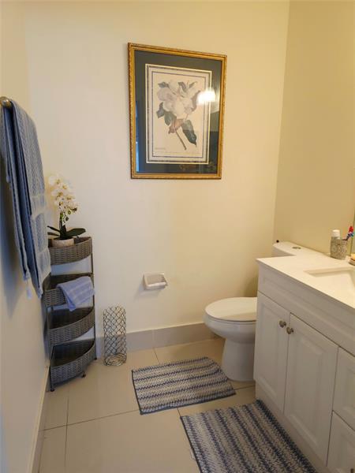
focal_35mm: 23
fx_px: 314
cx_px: 178
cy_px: 236
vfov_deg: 73.9
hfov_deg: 58.9
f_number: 1.7
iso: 160
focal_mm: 6.3
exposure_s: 1/60.2
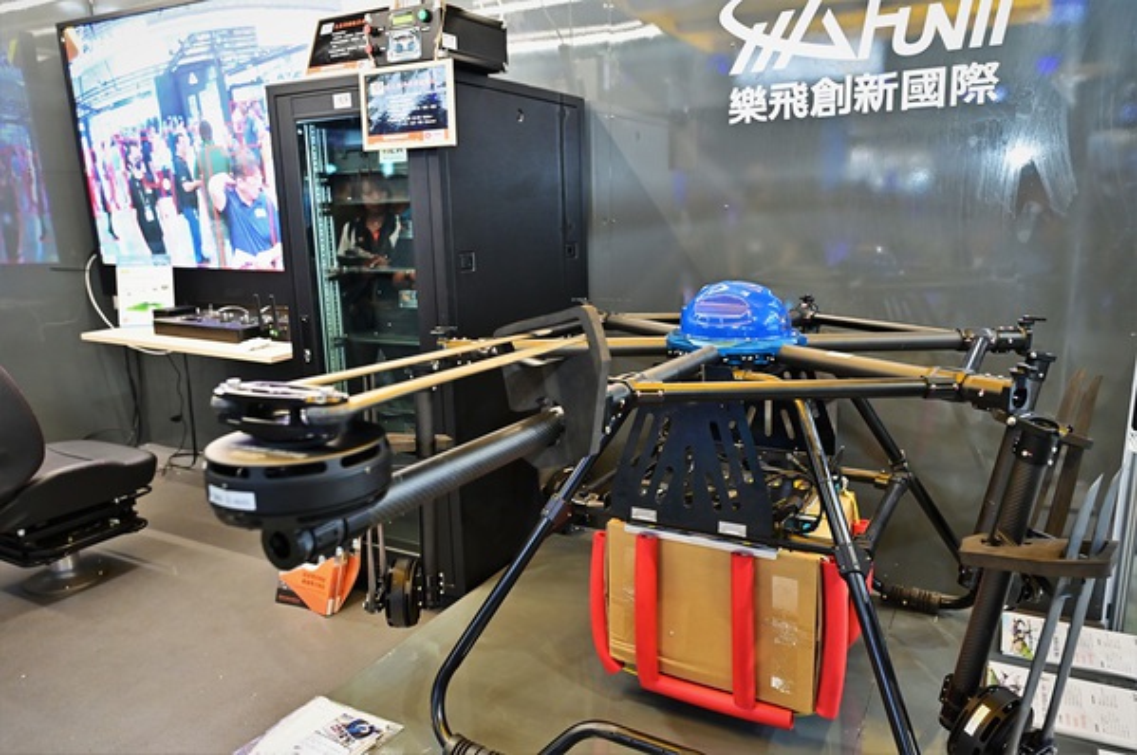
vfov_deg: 53.0
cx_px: 568
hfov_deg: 73.8
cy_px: 378
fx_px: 757
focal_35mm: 24
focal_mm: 24
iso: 1000
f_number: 4
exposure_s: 1/60
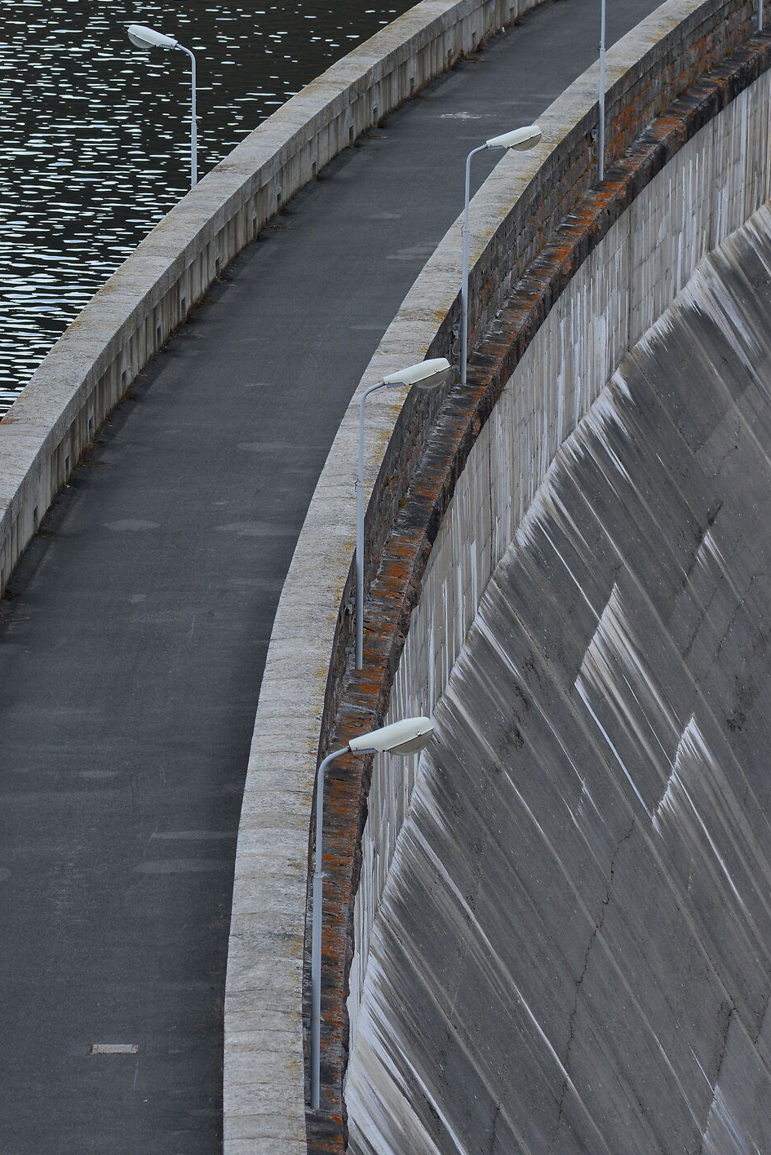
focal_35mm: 305
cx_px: 193
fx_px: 9790
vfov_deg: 6.8
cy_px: 545
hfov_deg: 4.5
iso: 400
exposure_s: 1/1000
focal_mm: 180
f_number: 5.6
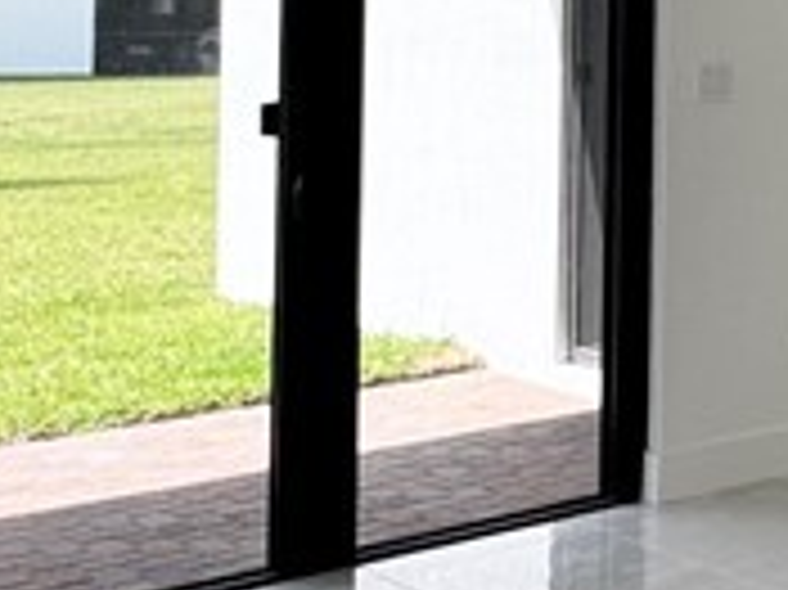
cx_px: 1171
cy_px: -27
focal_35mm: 82
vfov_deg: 17.5
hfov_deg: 20.5
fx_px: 1865
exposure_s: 1/198
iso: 40
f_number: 2.2
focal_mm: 2.22
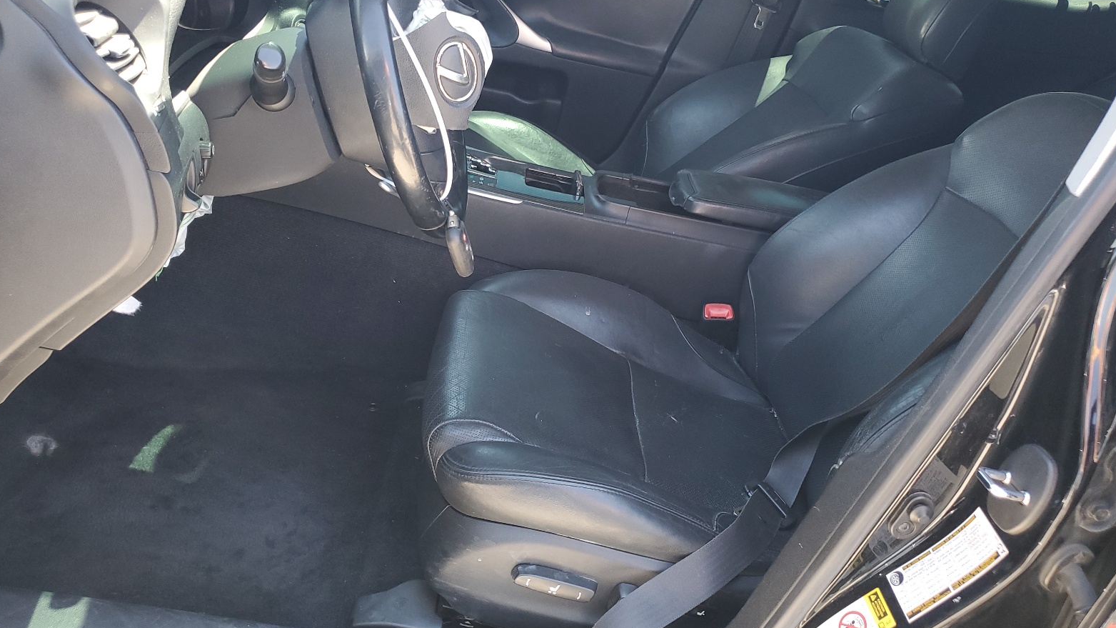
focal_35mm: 29
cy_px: 294
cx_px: 552
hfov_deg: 66.1
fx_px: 858
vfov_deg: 40.2
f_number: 1.5
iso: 71
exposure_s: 1/120
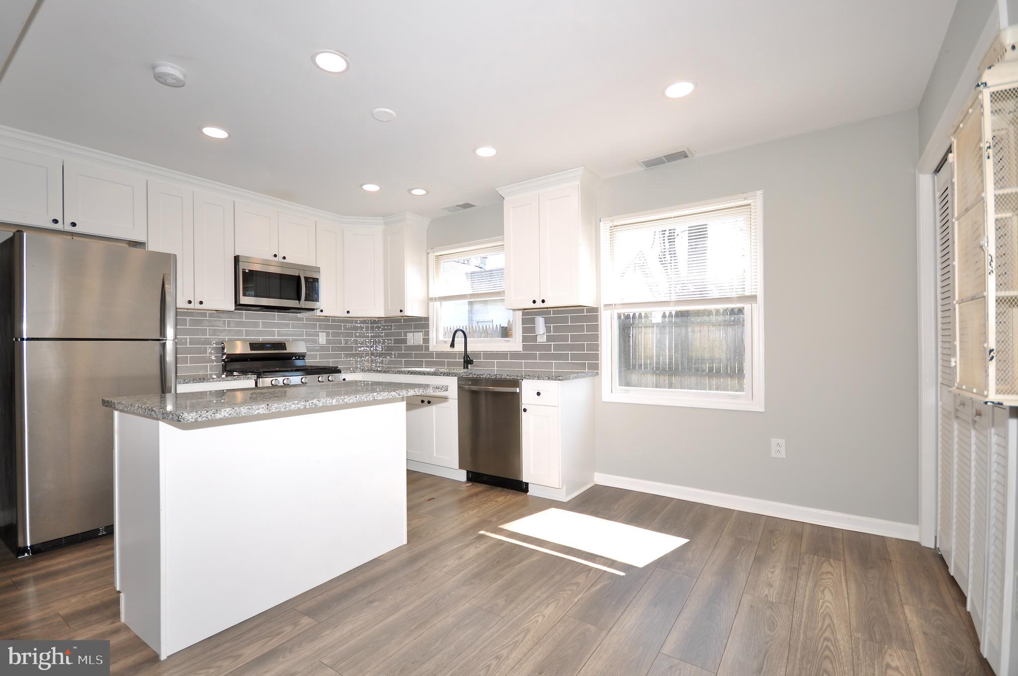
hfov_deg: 100.5
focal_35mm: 15
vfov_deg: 77.1
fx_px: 424
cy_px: 338
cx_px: 509
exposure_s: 1/100
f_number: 5
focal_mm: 10
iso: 100
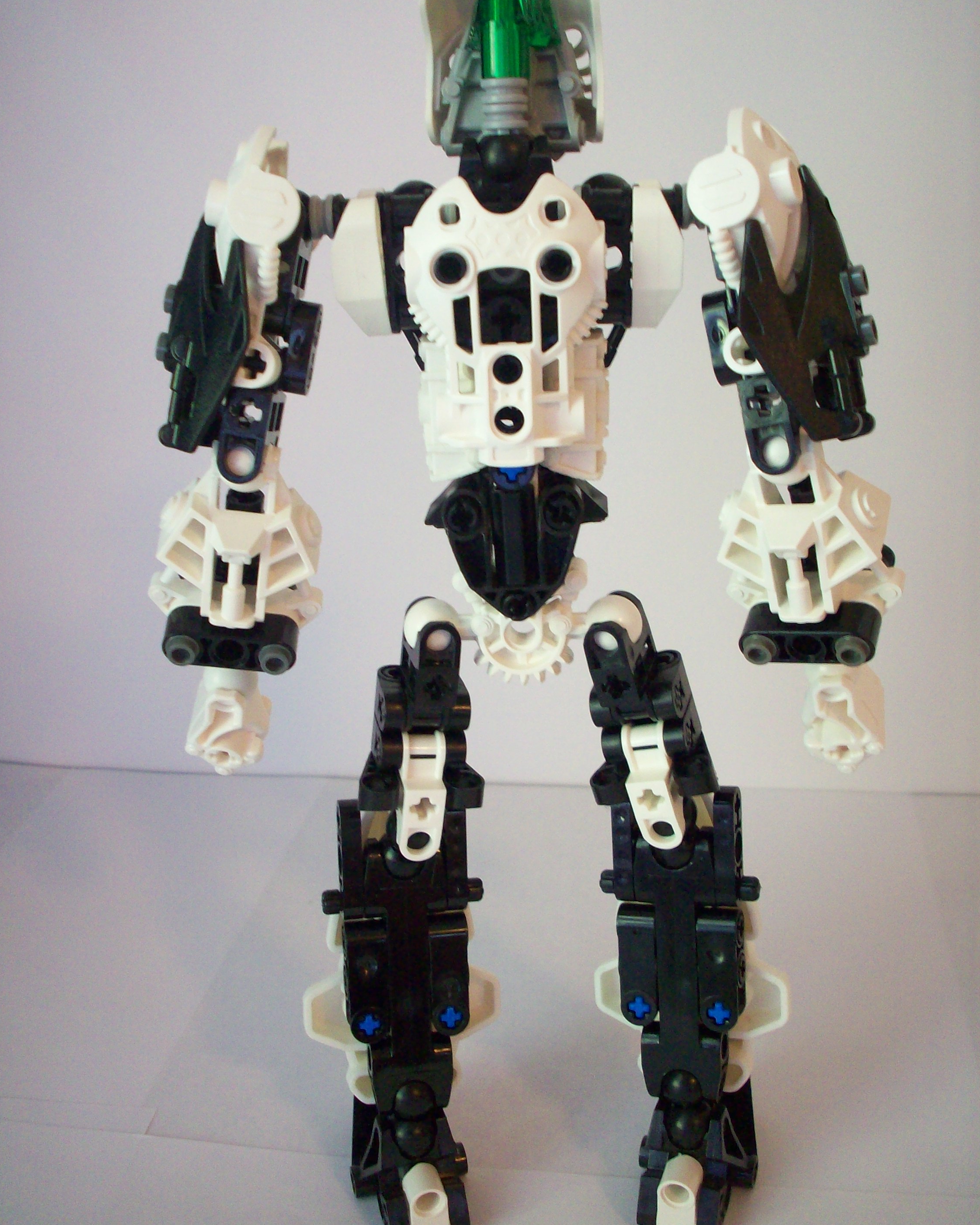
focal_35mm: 39
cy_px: 579
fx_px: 1414
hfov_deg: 38.2
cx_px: 484
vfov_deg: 46.8
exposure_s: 1/12.1
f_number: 2.8
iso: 160
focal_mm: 6.2
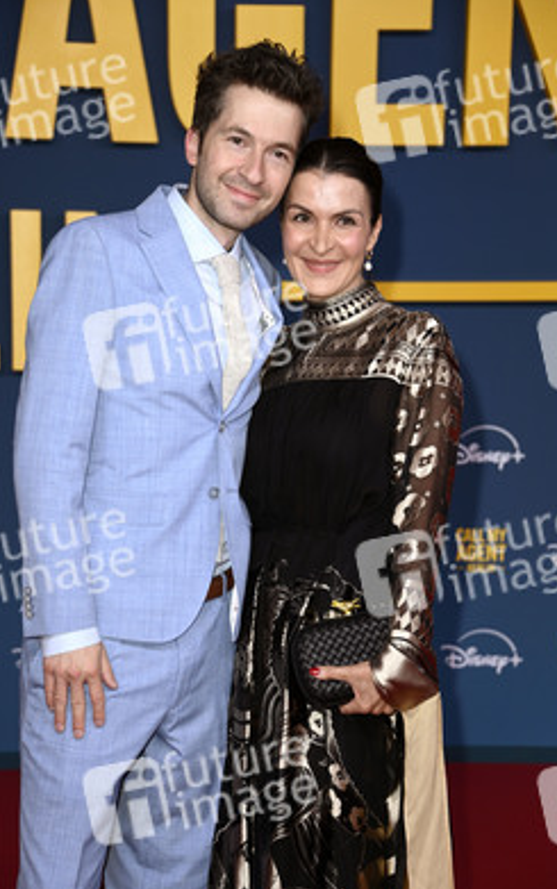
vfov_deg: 20.4
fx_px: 2473
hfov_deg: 12.9
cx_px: 266
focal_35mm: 102
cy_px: 450
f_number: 5.6
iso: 800
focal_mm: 98
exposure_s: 1/200
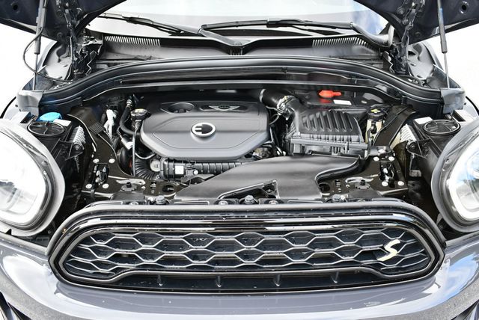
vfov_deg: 36.9
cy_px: 160
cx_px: 240
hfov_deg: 53.1
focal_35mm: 36
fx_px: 479
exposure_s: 1/250
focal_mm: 18
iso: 400
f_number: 3.5
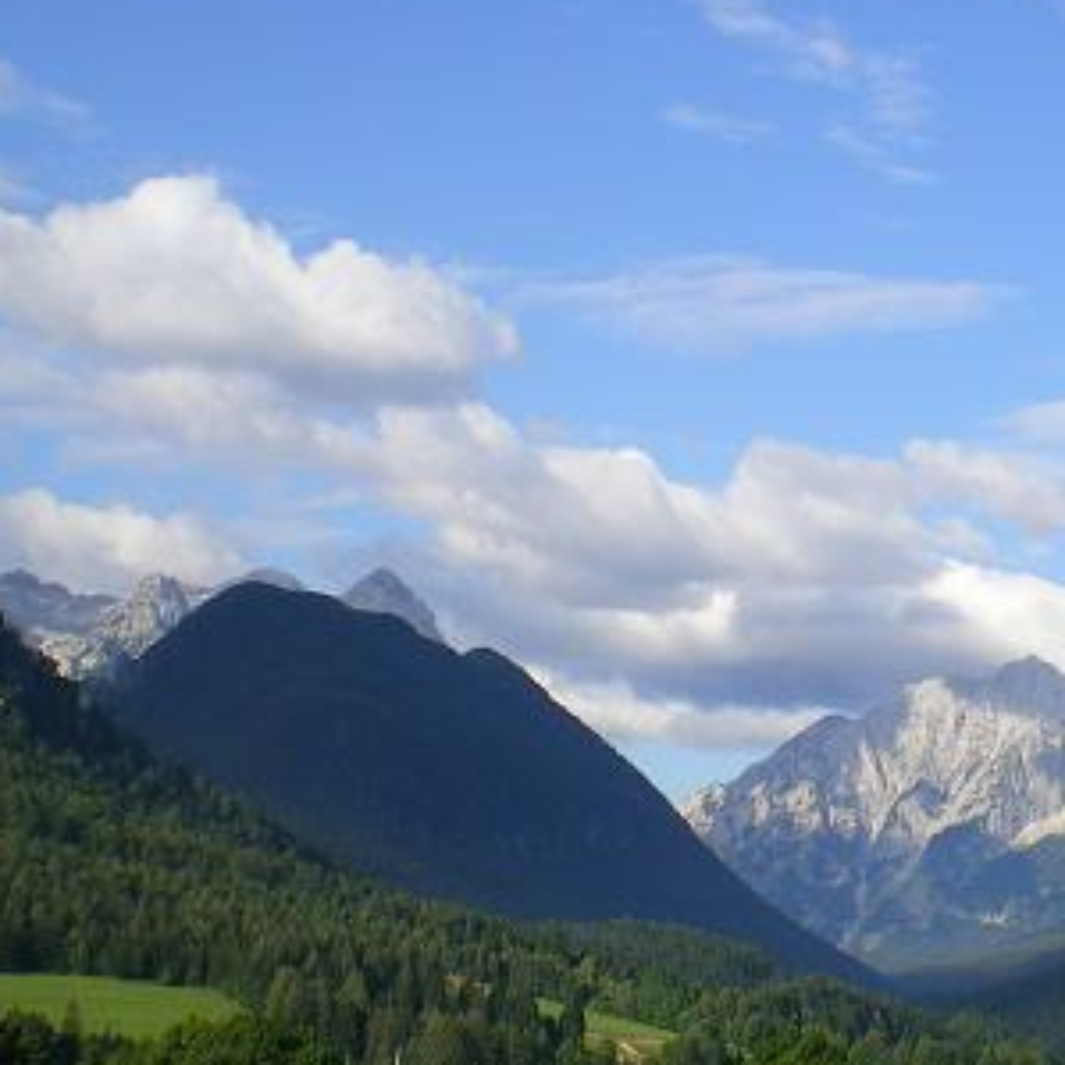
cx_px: 780
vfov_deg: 21.3
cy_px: 741
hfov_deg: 21.2
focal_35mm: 81
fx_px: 2819
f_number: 4.6
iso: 64
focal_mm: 6.3
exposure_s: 1/320
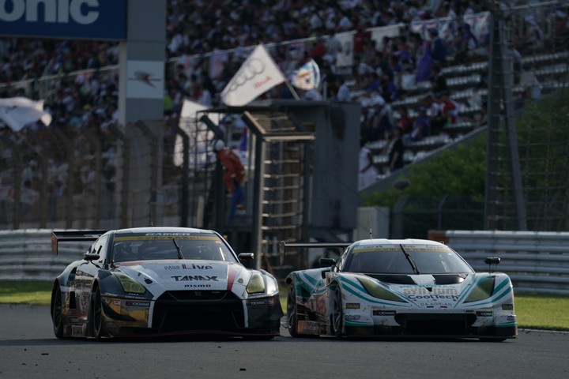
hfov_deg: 3.4
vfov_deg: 2.3
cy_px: 190
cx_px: 284
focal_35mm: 600
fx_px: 9483
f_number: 7.1
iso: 200
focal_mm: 600
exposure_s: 1/800
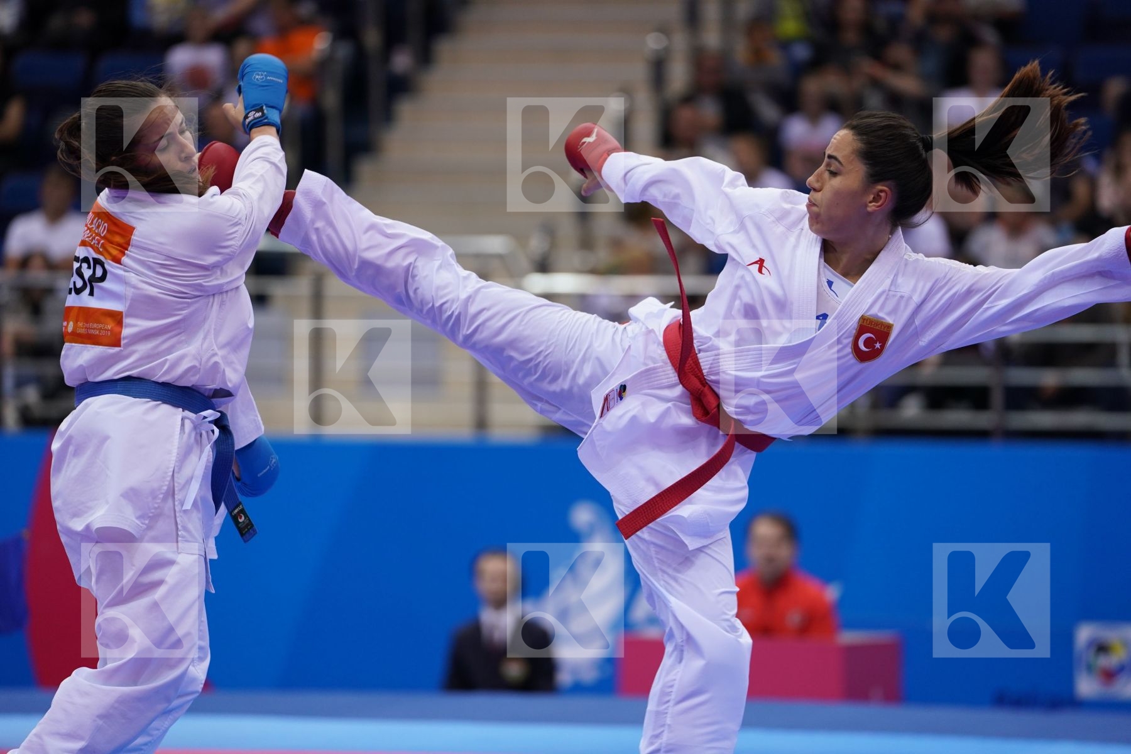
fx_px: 6283
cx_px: 566
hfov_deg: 10.3
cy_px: 377
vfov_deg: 6.9
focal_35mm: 200
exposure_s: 1/1000
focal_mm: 200
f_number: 2.8
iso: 1000
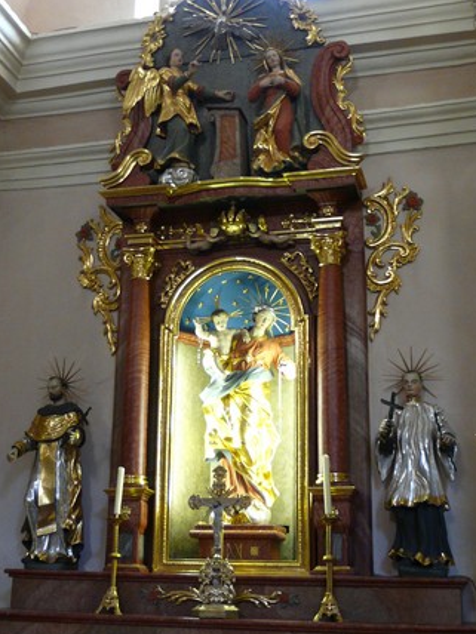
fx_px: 843
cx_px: 230
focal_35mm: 46
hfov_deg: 31.5
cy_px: 323
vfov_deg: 41.2
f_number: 2.8
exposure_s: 1/8
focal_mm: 4.6
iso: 200
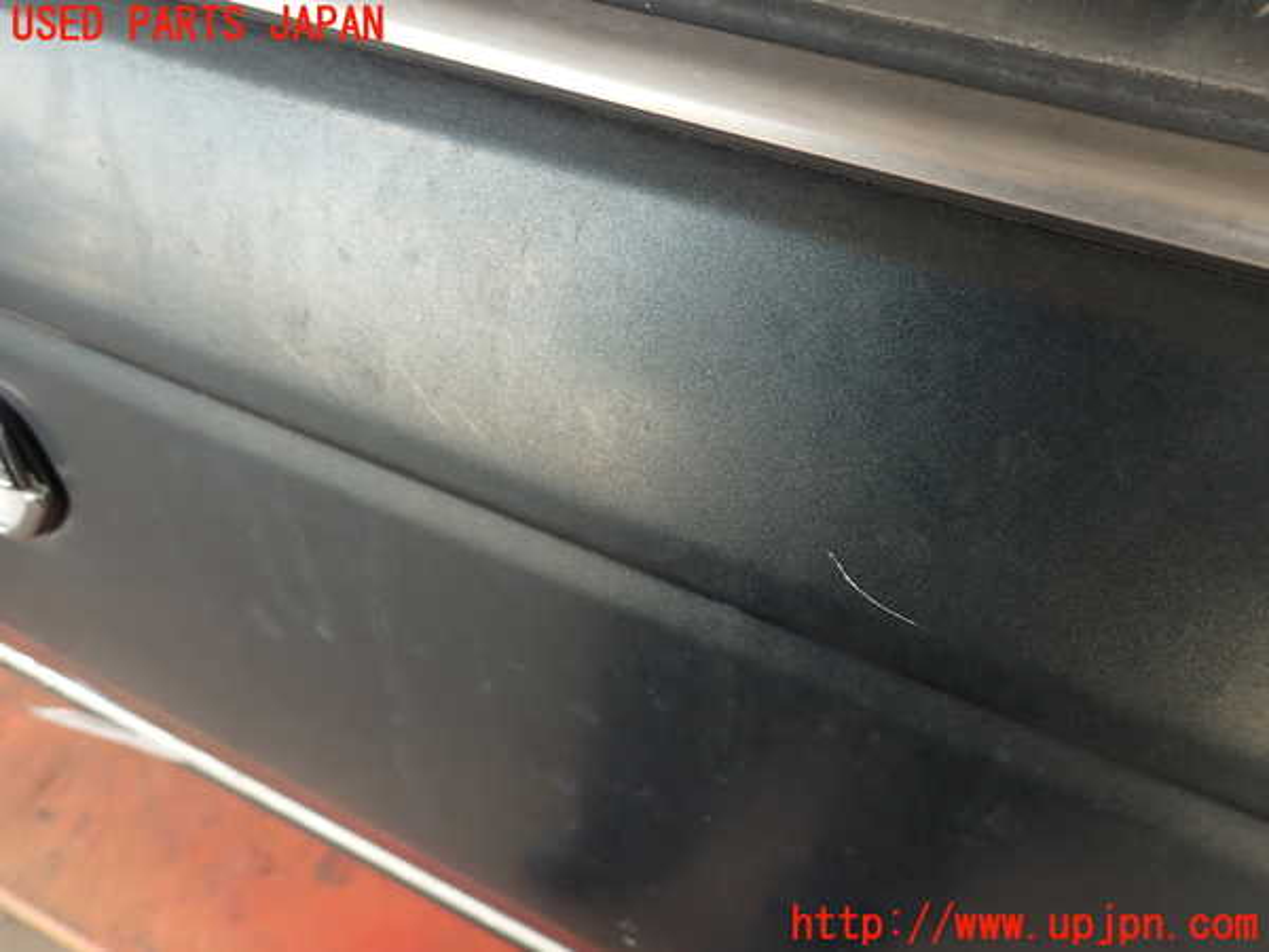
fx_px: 916
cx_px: 634
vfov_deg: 54.9
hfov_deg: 69.4
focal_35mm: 25
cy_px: 476
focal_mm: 4.5
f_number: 2.8
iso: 100
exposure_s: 1/80
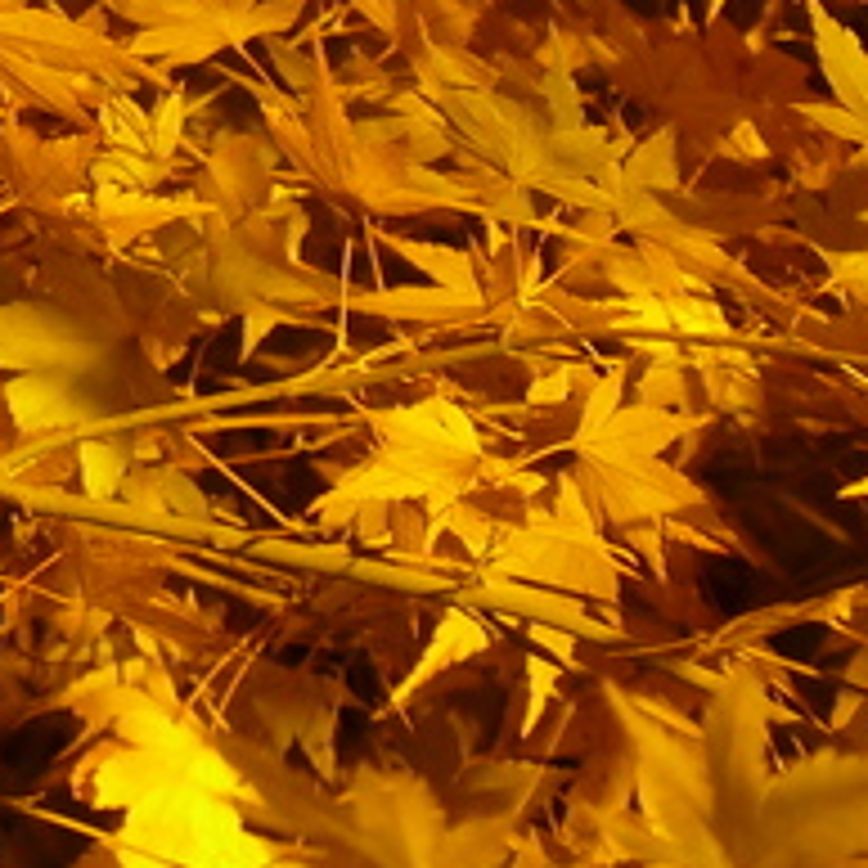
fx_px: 30298
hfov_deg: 1.6
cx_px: -283
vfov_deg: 1.6
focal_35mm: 1068
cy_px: -274
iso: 100
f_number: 3.7
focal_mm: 40.5
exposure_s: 2.5
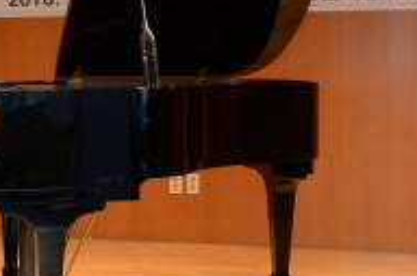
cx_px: 78
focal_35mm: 99
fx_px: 1144
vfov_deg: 13.7
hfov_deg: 20.4
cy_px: 146
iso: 1000
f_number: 3.2
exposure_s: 1/250
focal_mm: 38
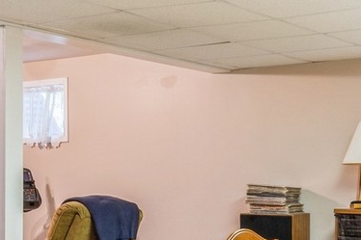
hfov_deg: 26.0
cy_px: 181
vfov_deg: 17.4
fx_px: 782
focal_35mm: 78
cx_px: 147
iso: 250
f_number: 8
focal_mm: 12
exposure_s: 1/1.25
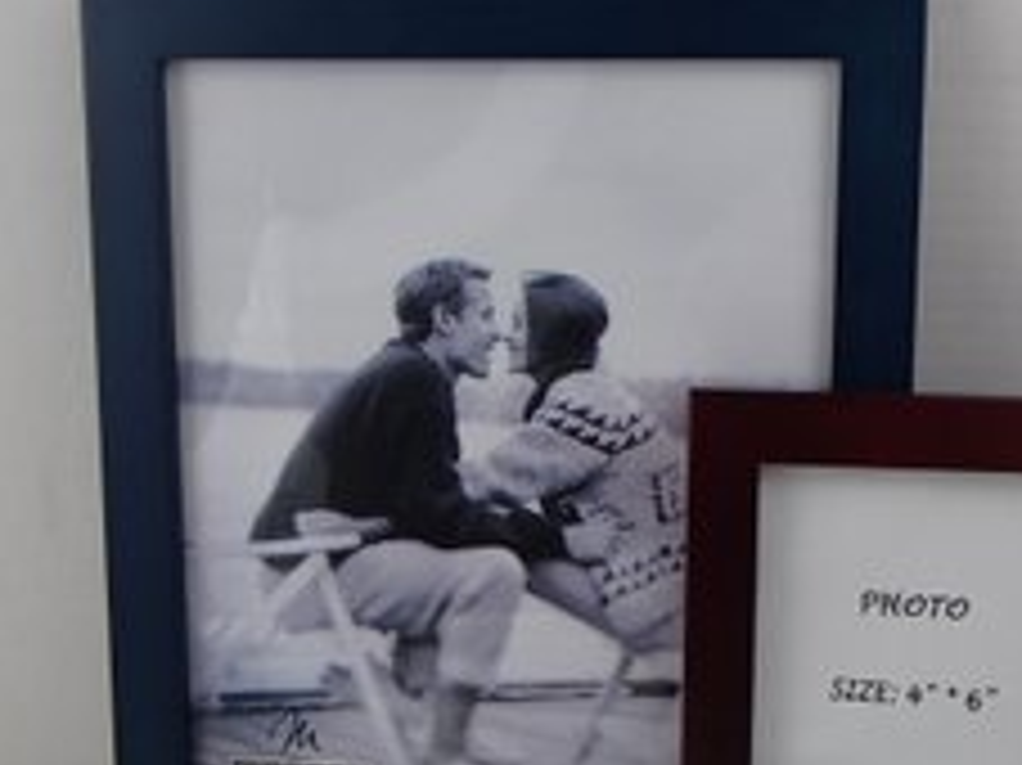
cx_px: 655
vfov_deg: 26.0
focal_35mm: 56
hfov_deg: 34.1
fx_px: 1652
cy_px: 488
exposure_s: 1/160
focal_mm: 6.64
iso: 250
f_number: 4.7
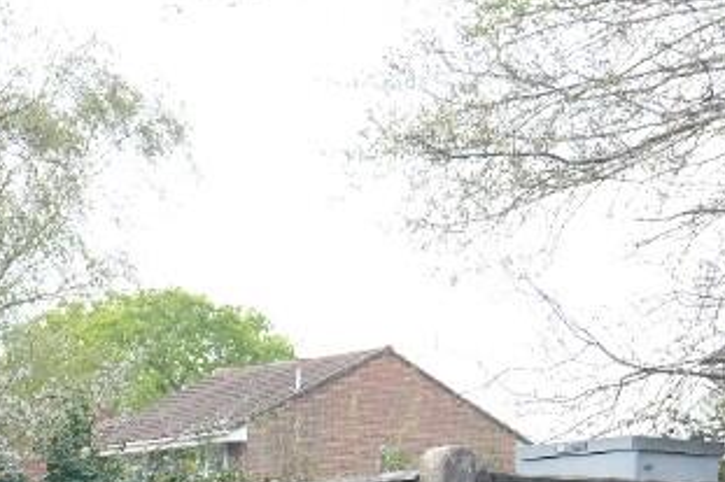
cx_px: -214
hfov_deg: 17.2
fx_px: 2254
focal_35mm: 112
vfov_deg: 11.6
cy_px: 746
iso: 200
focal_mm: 22.9
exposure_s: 1/200
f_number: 5
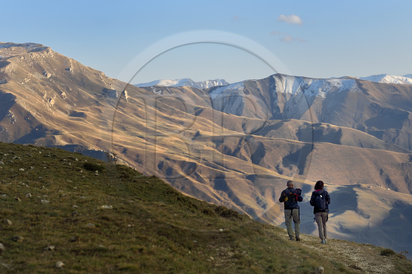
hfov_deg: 15.8
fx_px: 1487
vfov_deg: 10.5
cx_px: 206
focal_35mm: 130
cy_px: 137
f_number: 9
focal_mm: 130
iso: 200
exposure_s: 1/250
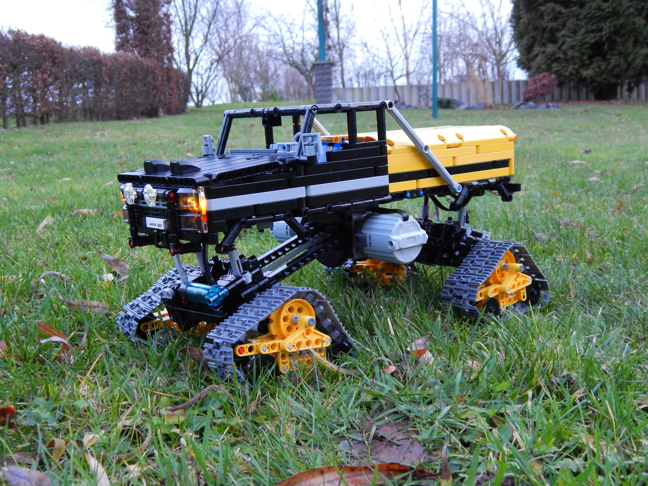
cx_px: 324
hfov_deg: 43.9
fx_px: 805
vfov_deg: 33.6
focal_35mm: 43
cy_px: 243
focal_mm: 7.7
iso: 800
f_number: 3.6
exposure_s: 1/1.6
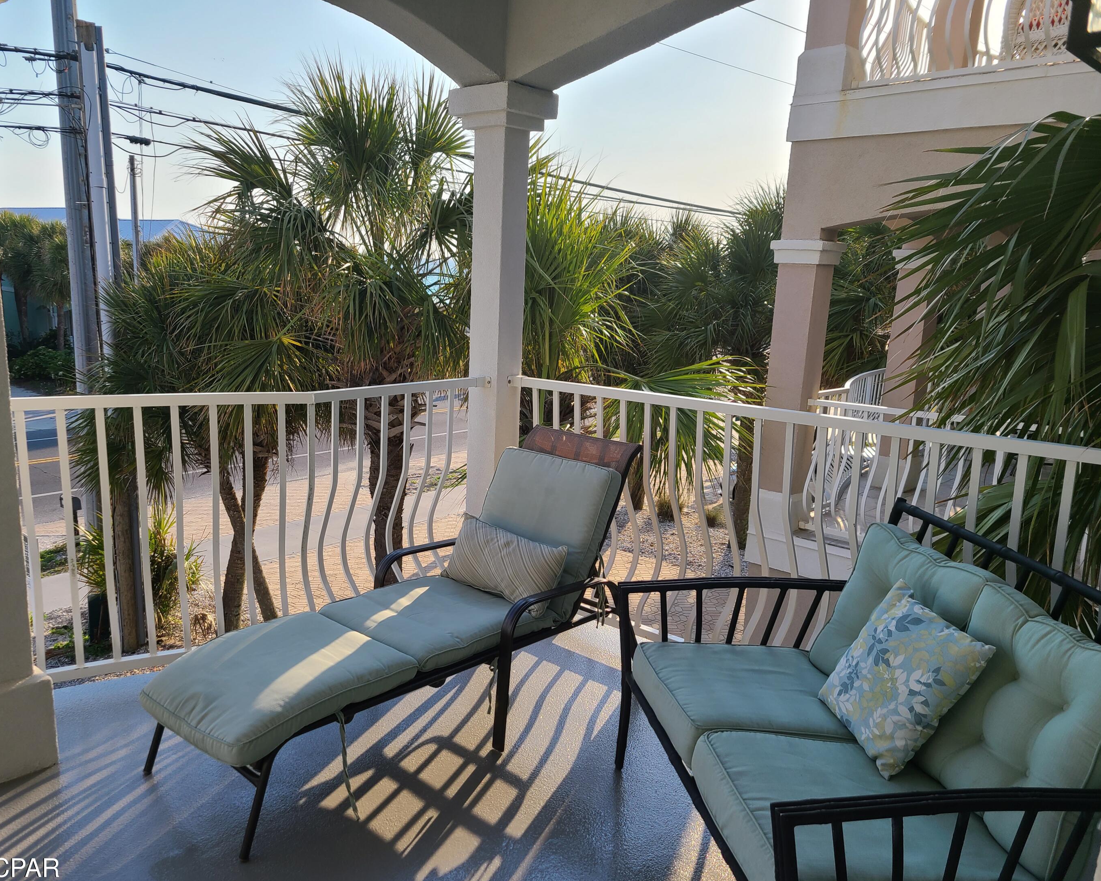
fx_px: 912
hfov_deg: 62.2
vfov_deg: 51.5
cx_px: 514
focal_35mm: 28
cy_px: 454
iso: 40
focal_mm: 5.4
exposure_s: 1/1182
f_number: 1.8
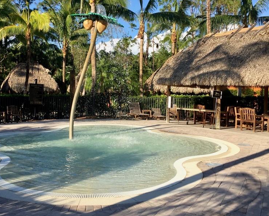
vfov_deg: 38.2
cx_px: 122
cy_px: 93
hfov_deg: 46.8
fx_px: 311
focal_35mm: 39
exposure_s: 1/1364
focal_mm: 4.15
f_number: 2.2
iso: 32
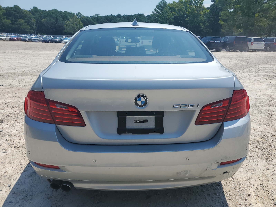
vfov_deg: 53.1
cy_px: 104
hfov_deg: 67.3
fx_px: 207
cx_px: 138
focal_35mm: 26
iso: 50
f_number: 1.5
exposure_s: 1/5000
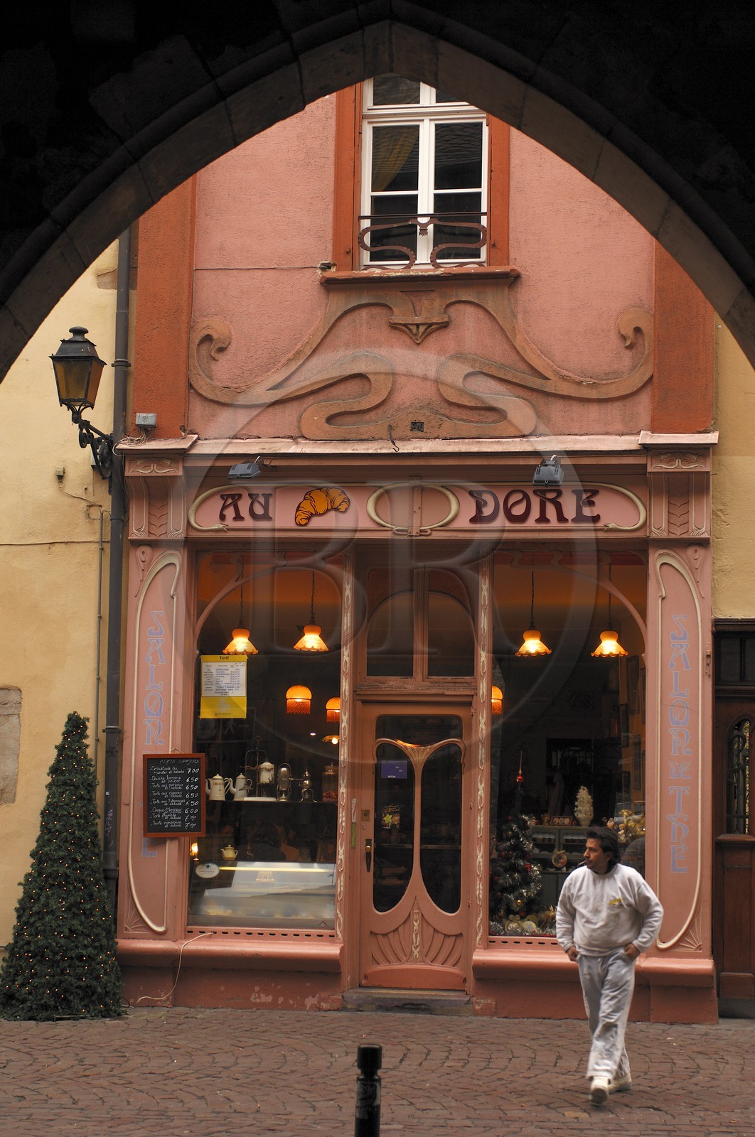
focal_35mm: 63
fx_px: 1988
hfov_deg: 21.5
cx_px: 378
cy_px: 568
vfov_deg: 31.9
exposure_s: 1/60
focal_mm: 42
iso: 100
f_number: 4.5
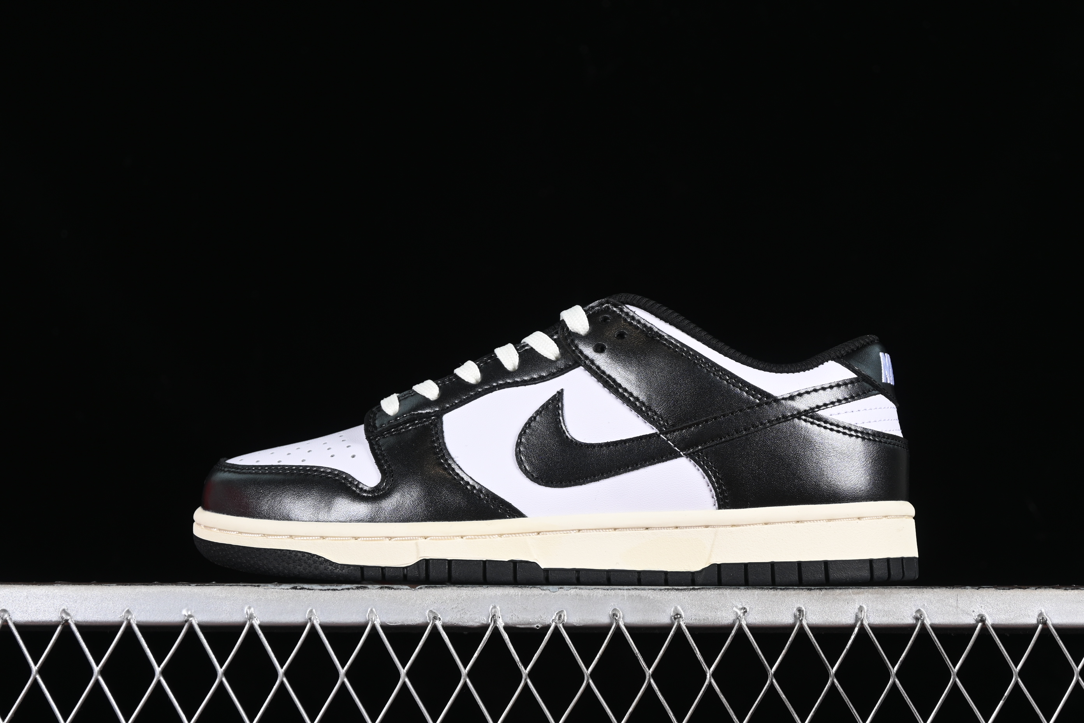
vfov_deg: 18.2
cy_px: 362
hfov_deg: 27.0
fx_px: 2258
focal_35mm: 75
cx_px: 542
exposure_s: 1/60
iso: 160
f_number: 6.3
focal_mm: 50
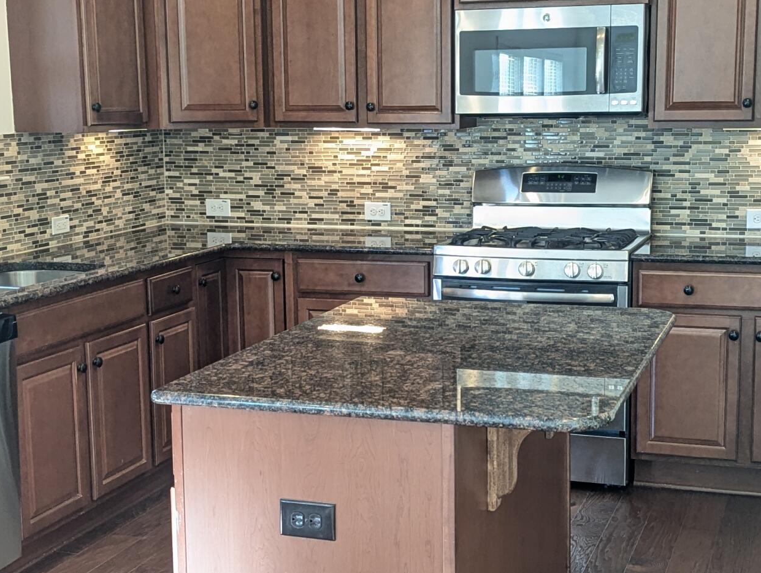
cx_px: 447
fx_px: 1277
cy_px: 307
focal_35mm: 58
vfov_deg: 25.3
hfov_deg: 33.1
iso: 236
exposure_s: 1/60
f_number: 1.85
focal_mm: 6.81
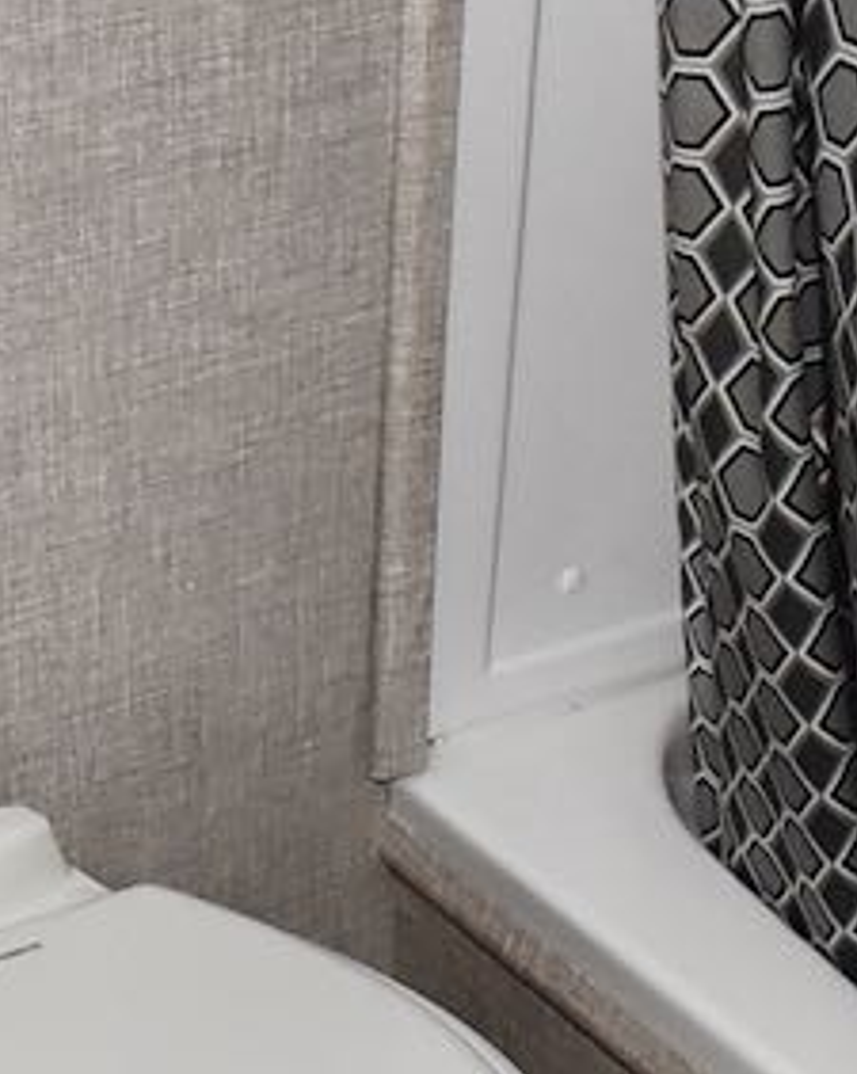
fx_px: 2858
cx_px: 0
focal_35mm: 90
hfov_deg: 16.7
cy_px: 998
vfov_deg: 20.8
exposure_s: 1/60
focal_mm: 10
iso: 720
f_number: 4.5
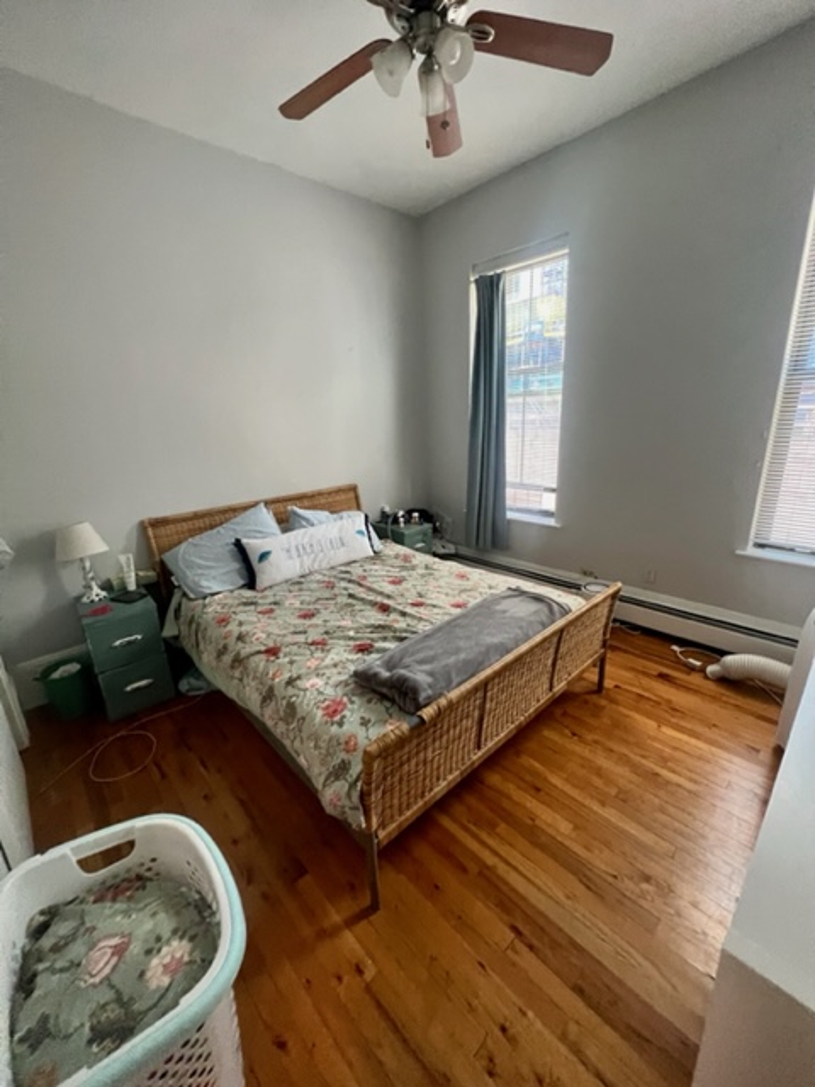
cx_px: 408
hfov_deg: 89.9
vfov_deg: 106.2
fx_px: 408
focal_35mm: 13
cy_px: 544
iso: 400
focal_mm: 1.57
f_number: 1.8
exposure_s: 1/60
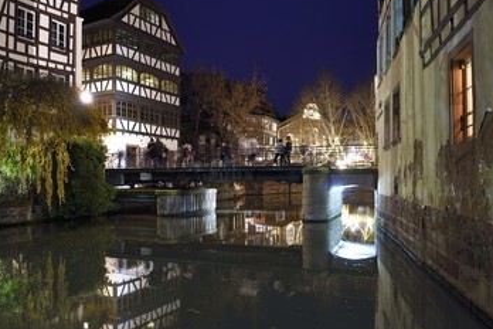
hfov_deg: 63.2
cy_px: 177
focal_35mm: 29
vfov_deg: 44.9
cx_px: 203
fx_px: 397
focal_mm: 24
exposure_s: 2.5
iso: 400
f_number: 6.3
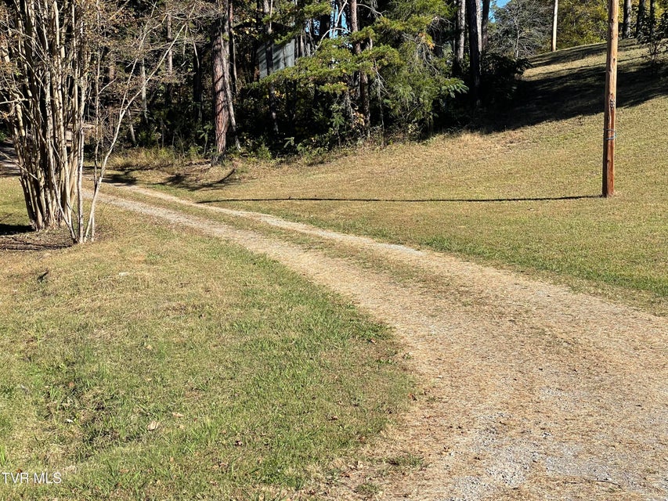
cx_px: 334
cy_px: 250
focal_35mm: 52
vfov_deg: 28.0
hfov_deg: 36.8
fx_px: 1004
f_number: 2
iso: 25
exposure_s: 1/888
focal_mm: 6
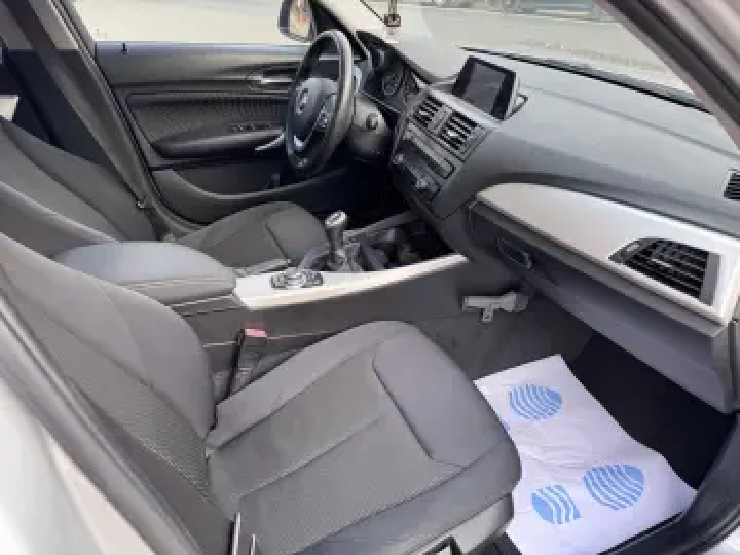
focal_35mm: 24
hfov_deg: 71.6
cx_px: 370
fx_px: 513
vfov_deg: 56.8
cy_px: 278
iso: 64
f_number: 1.78
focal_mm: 6.76
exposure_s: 1/185
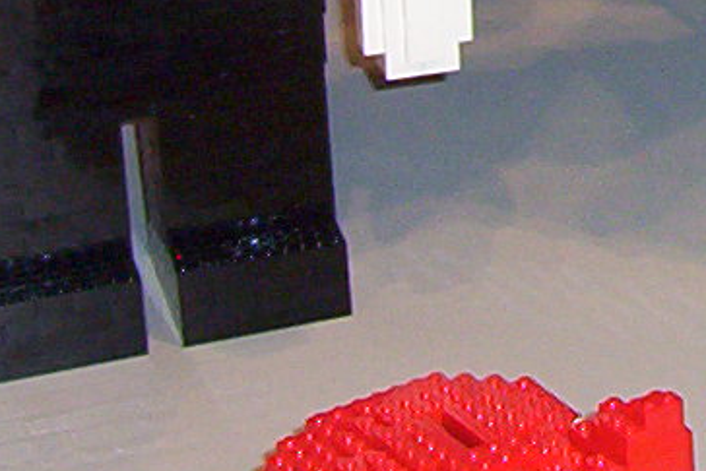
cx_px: 1422
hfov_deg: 9.5
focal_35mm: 201
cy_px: -653
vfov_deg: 6.5
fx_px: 3943
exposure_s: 1/60
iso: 140
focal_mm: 5.77
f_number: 2.73
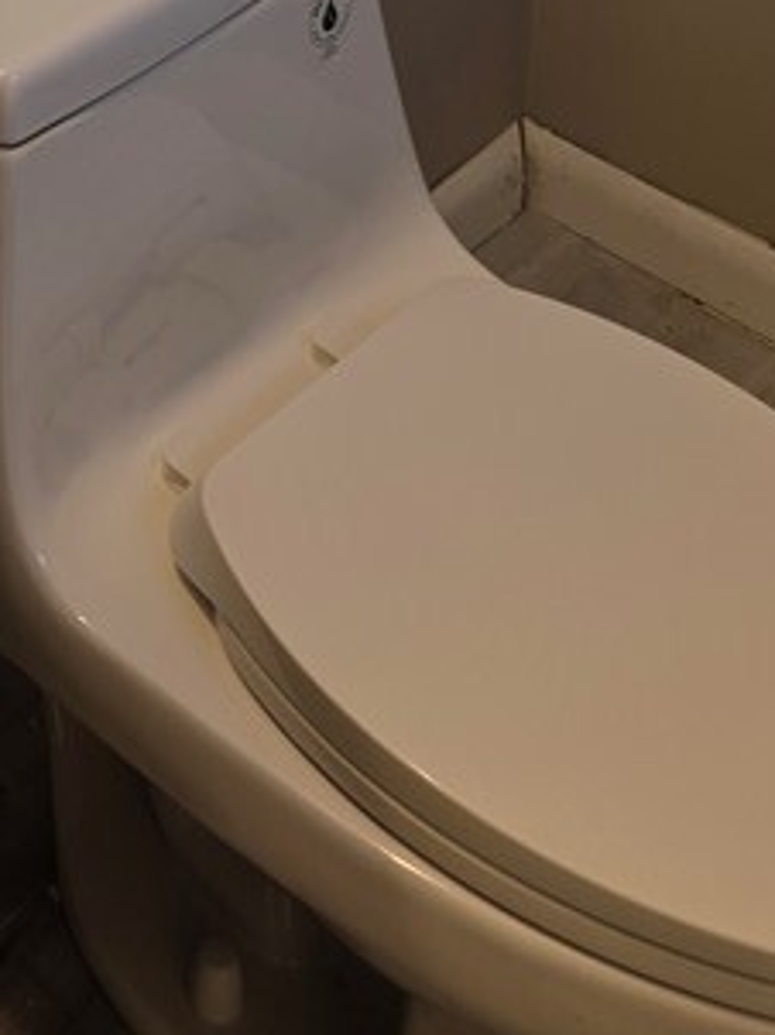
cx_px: -137
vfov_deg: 20.2
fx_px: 2332
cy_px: -661
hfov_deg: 18.0
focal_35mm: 78
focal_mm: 6.3
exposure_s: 1/120
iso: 64
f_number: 1.7
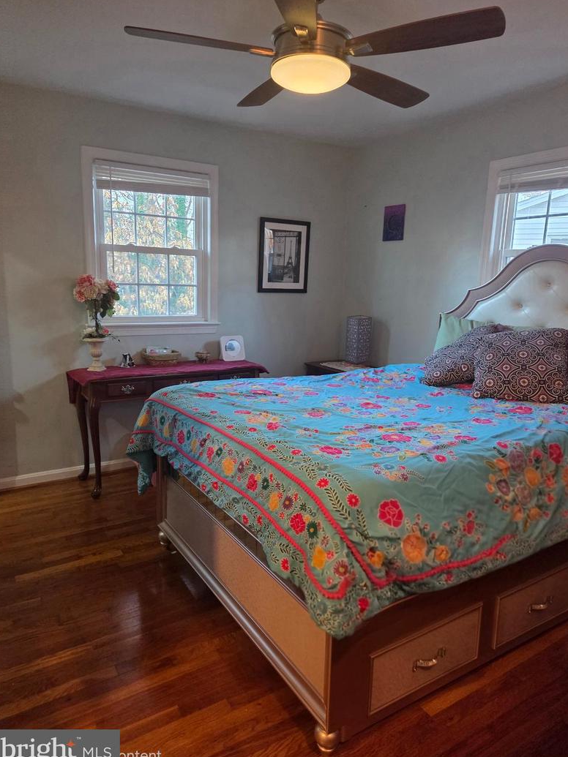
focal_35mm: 24
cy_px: 377
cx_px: 288
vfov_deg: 71.6
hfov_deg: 56.8
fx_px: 525
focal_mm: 5.4
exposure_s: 1/120
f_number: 1.8
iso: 1000
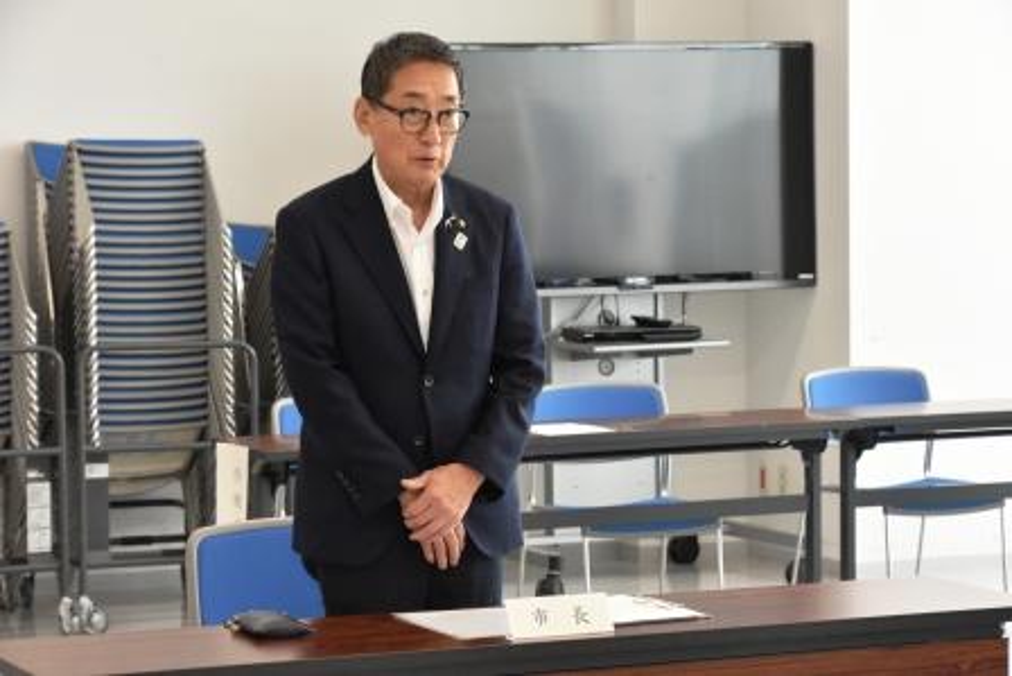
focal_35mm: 120
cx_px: 506
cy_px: 338
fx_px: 3374
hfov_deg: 17.1
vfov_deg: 11.4
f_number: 9
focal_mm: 80
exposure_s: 1/60
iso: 2000
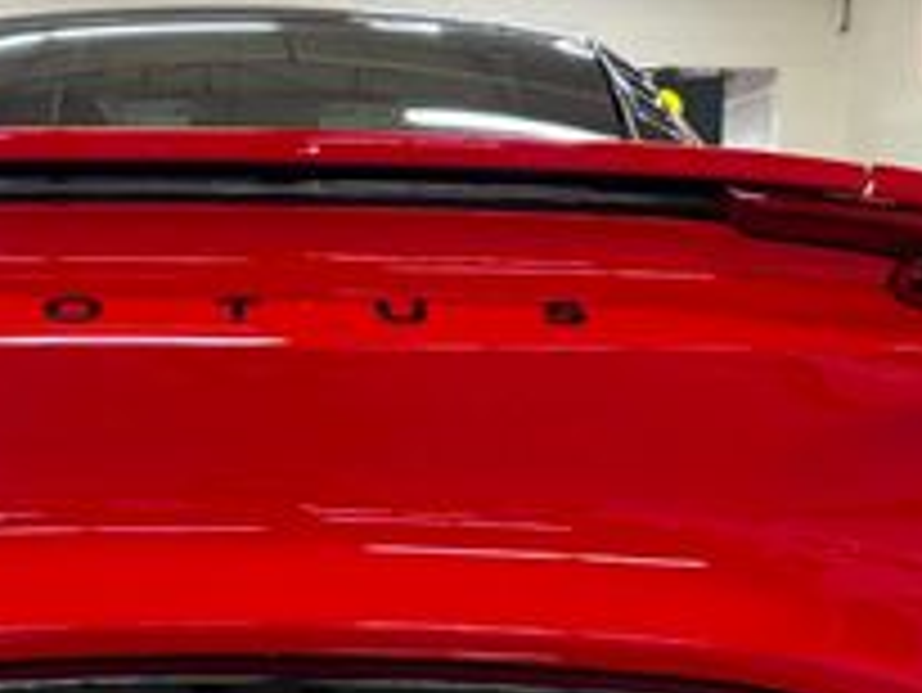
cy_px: 356
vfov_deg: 18.2
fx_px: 2159
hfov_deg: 24.0
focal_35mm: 81
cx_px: 319
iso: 320
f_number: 1.6
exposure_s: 1/60
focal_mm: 5.96
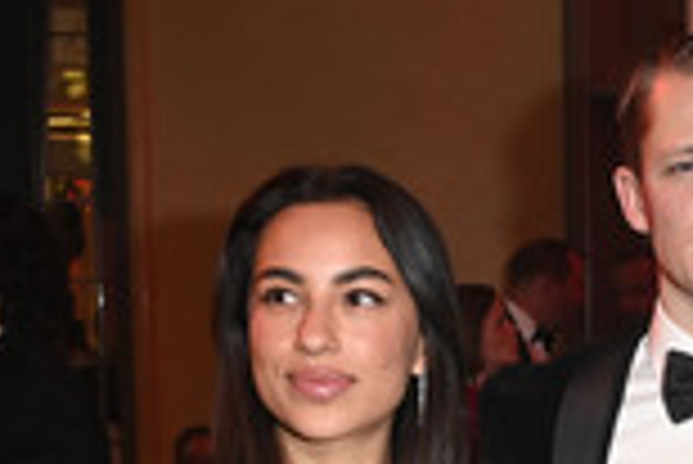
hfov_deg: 22.2
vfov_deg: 16.4
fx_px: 1522
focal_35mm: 79
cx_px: 970
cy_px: 599
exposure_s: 1/100
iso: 2000
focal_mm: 27
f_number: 5.6
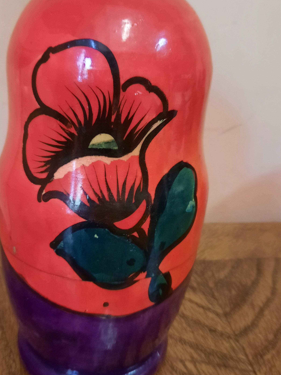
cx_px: 129
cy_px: 186
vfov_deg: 51.4
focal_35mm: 36
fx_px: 390
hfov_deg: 39.6
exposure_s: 1/25
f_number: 2
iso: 320
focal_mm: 4.6
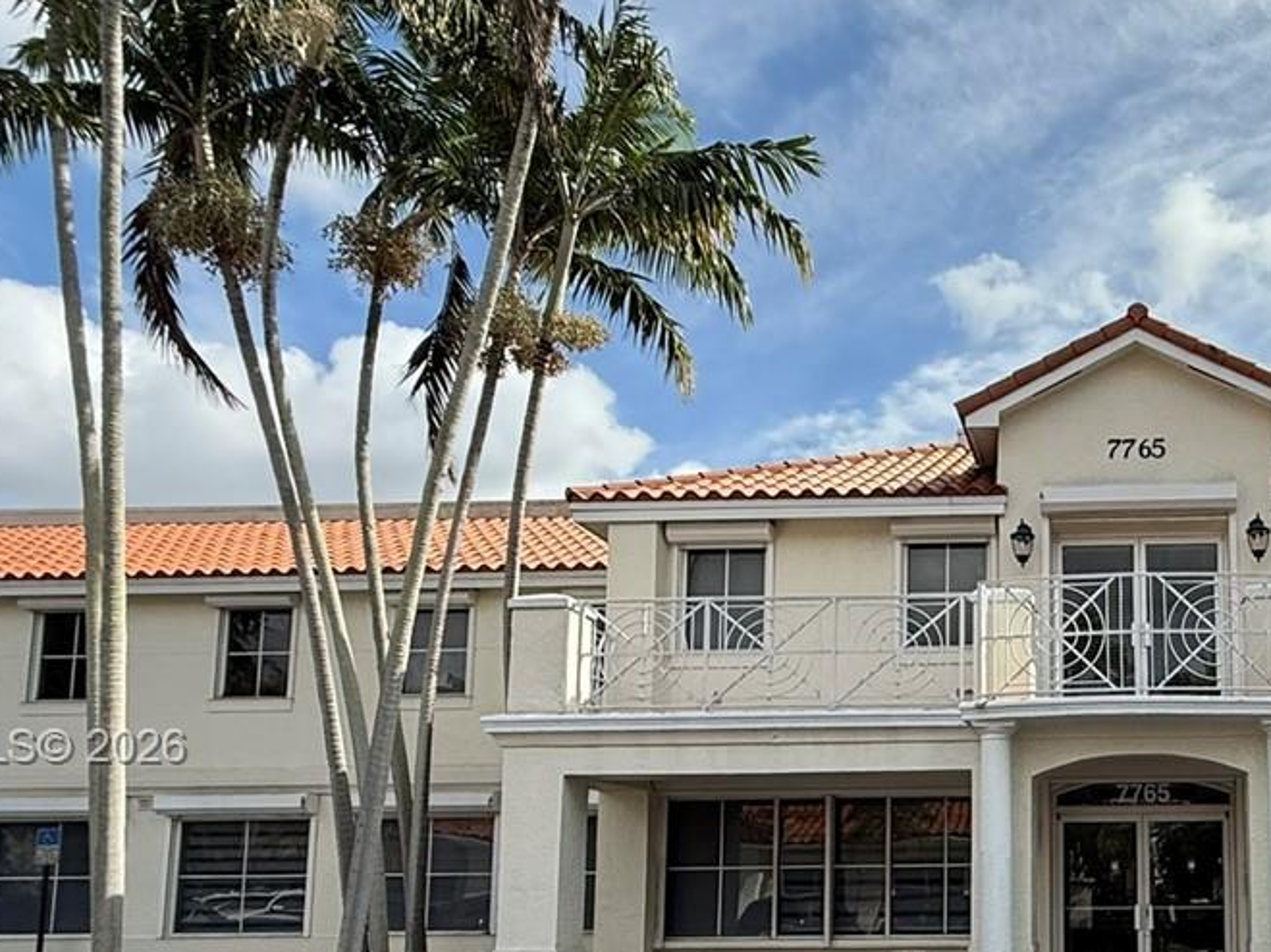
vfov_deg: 40.2
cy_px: 750
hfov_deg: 48.6
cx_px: 1128
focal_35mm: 34
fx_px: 1248
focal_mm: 2.22
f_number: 2.2
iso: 64
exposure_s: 1/1901
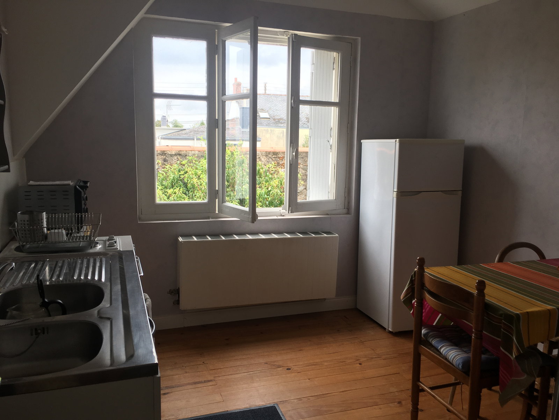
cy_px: 210
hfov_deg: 61.7
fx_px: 468
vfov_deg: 48.2
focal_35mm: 29
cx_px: 280
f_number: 2.2
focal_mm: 4.15
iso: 25
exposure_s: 1/115
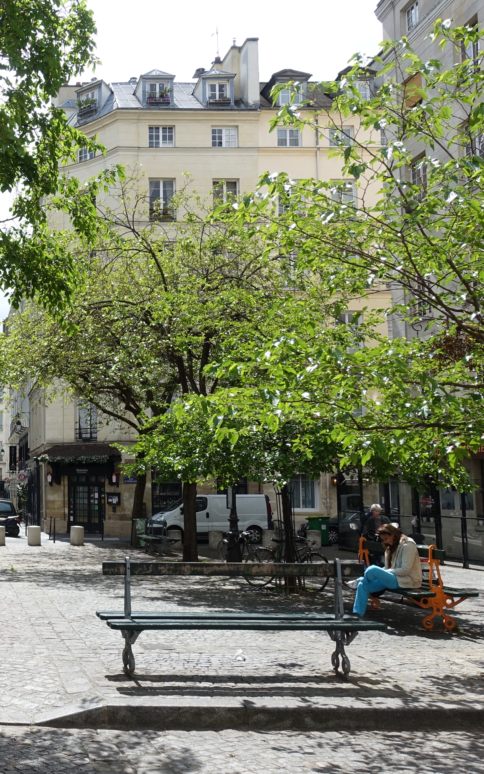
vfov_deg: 49.3
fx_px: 844
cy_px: 399
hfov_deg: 28.9
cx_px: -54
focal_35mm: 40
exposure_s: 1/400
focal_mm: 8.8
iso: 125
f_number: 5.6
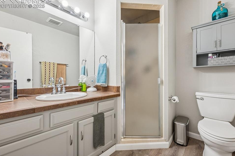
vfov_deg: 73.7
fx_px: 104
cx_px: 122
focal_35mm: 16
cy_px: 78
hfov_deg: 96.7
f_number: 11
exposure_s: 1/1.25
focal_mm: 15
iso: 100
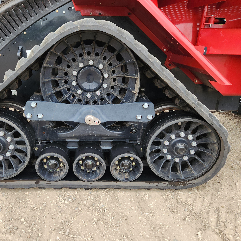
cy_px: 119
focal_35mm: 28
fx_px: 221
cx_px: 85
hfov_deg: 56.4
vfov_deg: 57.3
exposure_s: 1/180
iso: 40
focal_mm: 5.4
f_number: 1.8
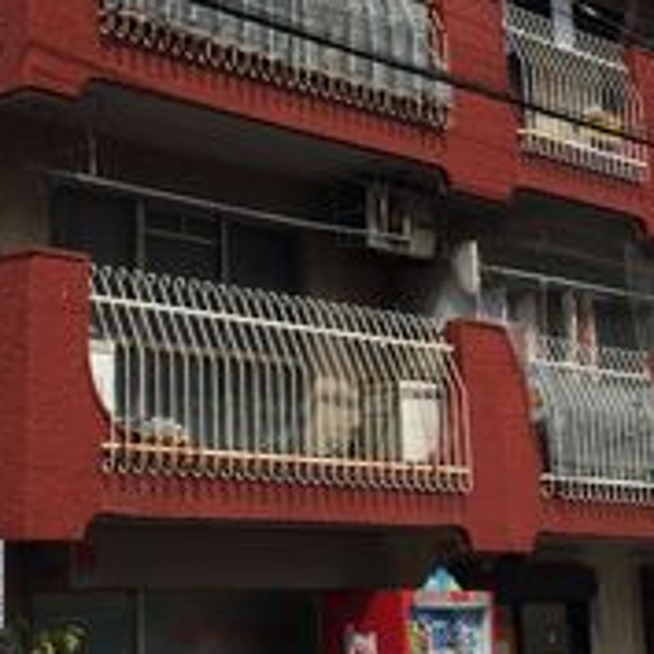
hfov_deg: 19.7
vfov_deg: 19.7
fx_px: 1860
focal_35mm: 87
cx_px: 137
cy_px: 115
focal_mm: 4.15
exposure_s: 1/2198
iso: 32
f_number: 2.2
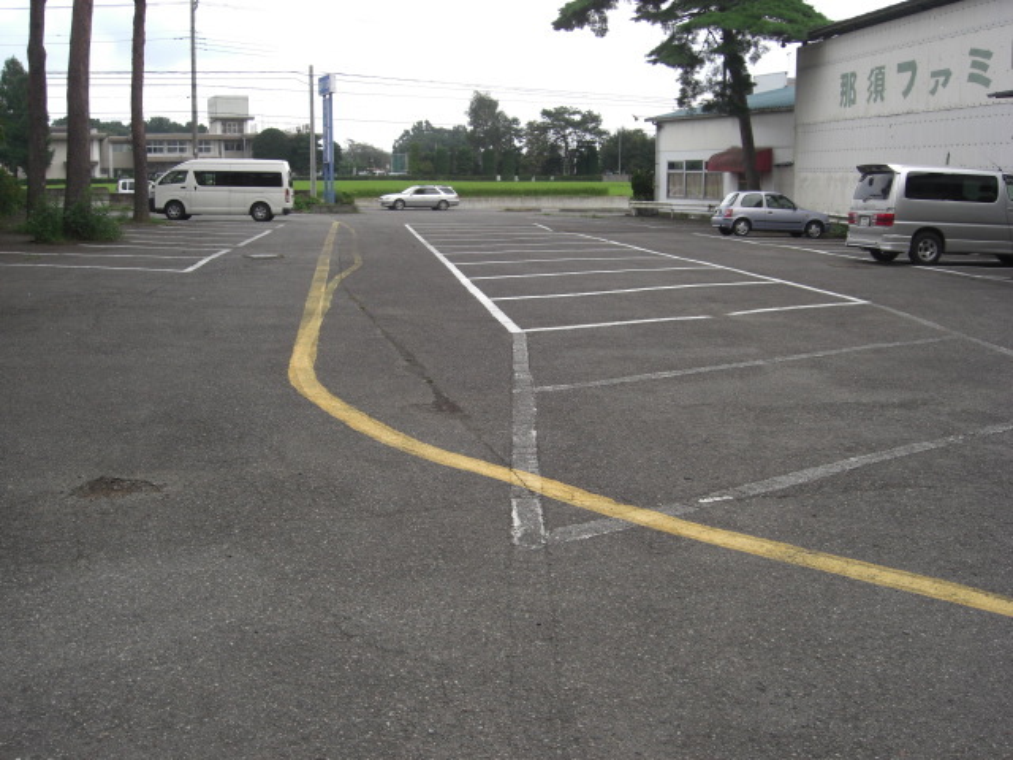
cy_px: 380
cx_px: 506
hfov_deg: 49.0
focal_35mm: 38
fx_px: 1112
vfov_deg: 37.7
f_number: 4
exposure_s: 1/320
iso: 80
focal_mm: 7.9
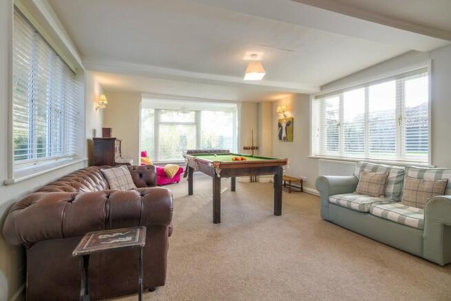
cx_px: 226
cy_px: 150
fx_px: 200
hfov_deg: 96.7
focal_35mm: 16
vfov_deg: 73.8
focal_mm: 10.6
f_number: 7.1
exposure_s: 1/13
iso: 160
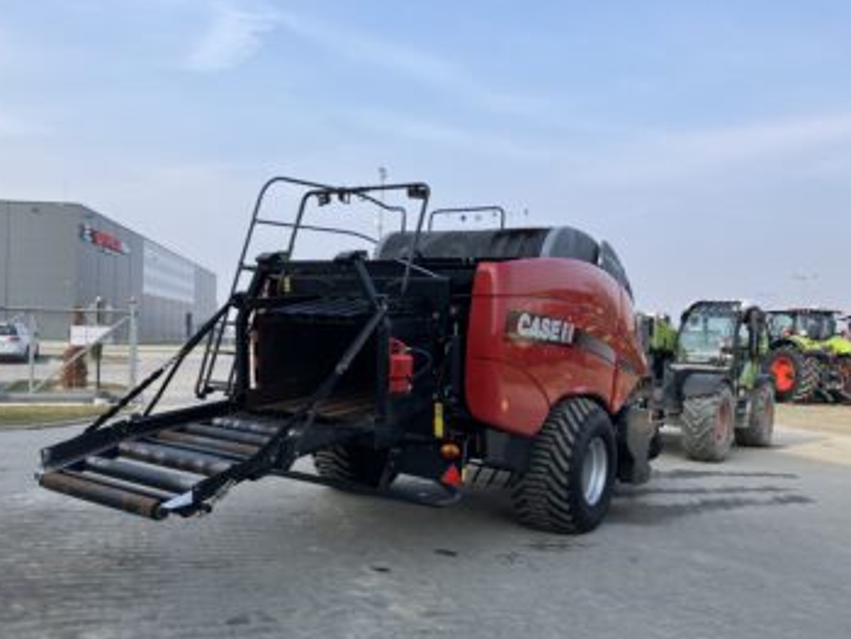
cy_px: 350
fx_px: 787
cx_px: 374
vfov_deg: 44.2
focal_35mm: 32
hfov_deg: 56.6
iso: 32
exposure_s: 1/883
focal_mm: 3.99
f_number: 1.8
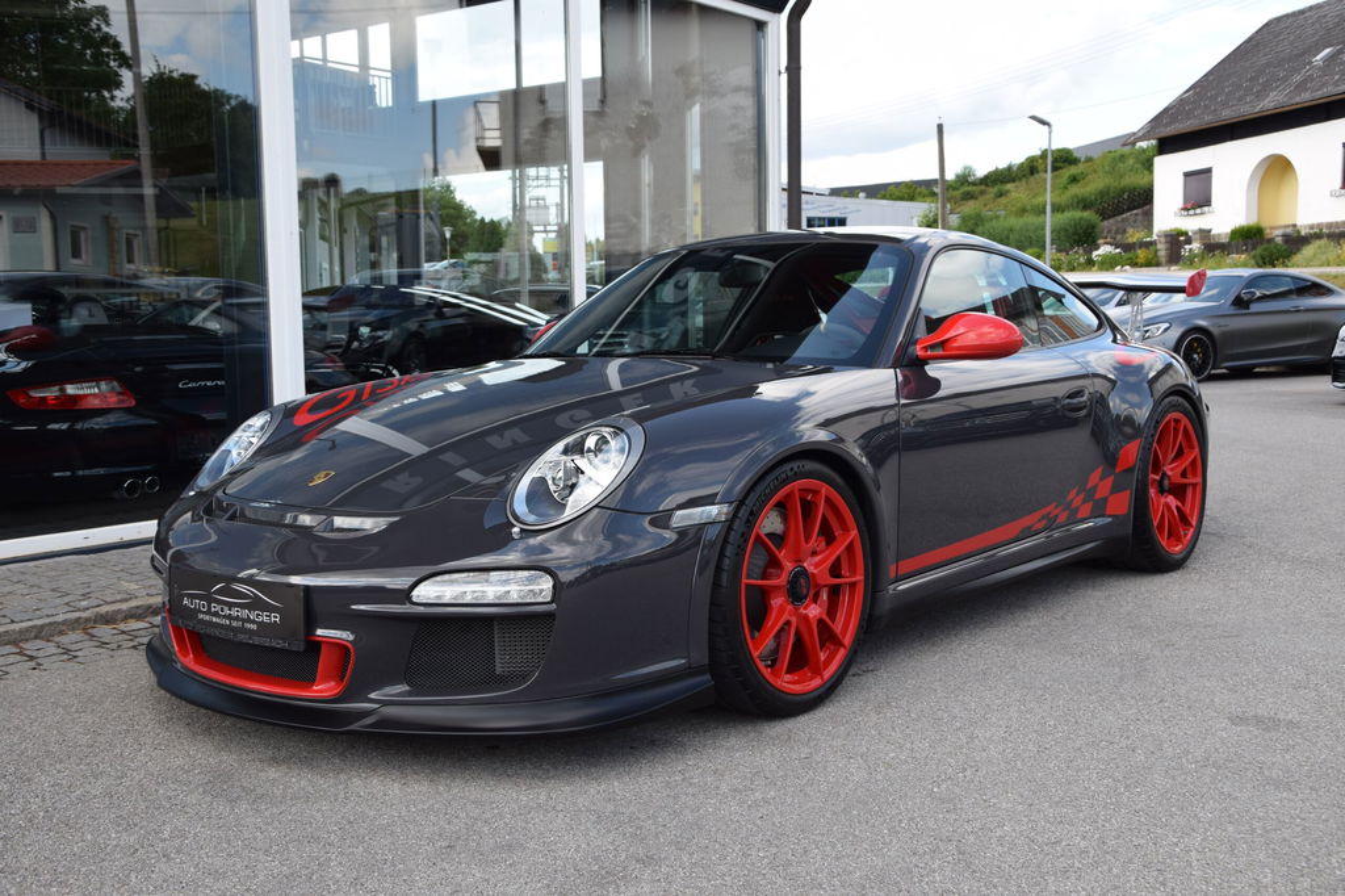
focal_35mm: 38
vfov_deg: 35.5
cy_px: 448
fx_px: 1401
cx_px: 672
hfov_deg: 51.3
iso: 320
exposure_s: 1/250
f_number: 8
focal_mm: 25
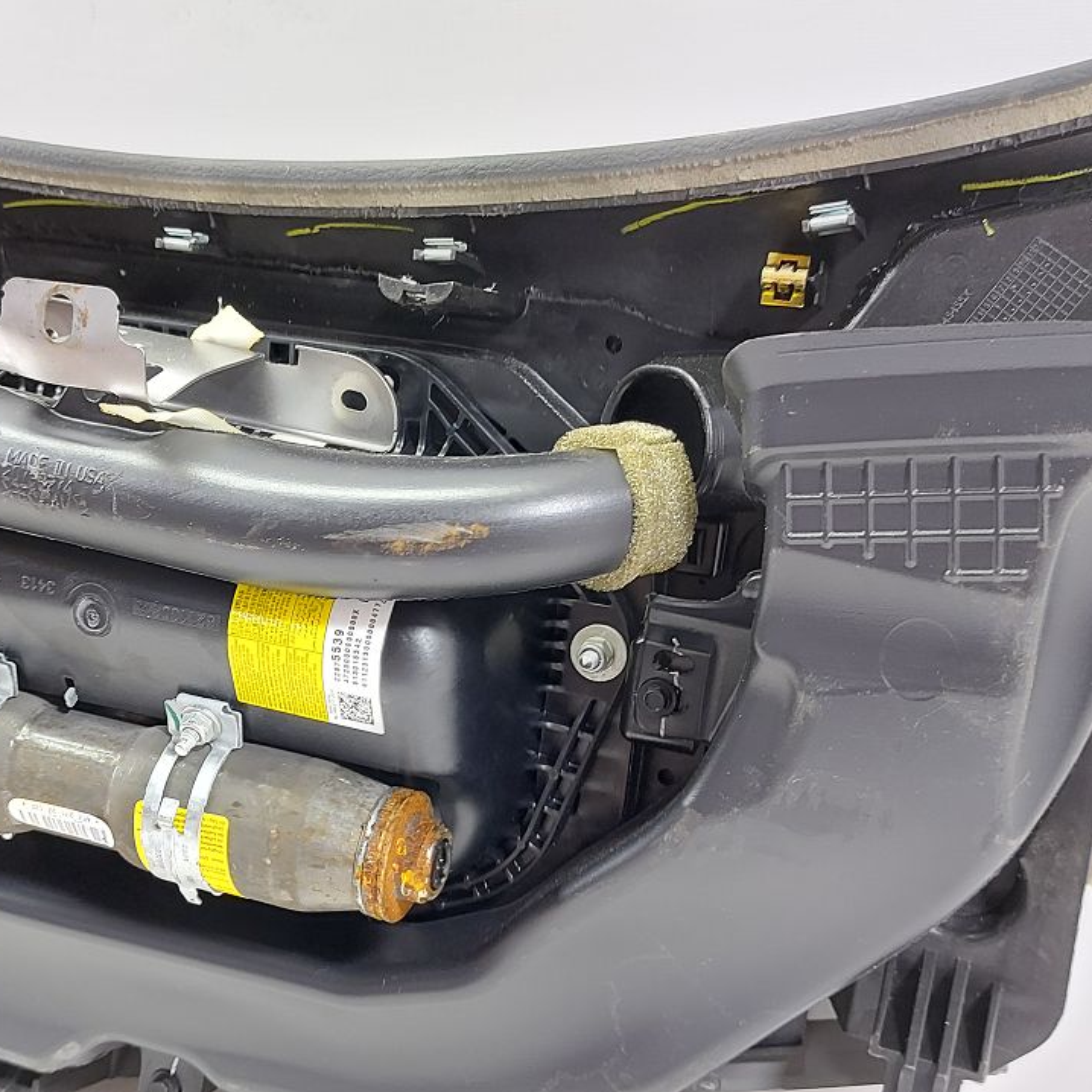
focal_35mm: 41
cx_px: 401
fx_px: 1463
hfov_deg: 40.6
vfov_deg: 40.8
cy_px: 616
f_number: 1.8
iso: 250
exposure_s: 1/33
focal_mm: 5.23
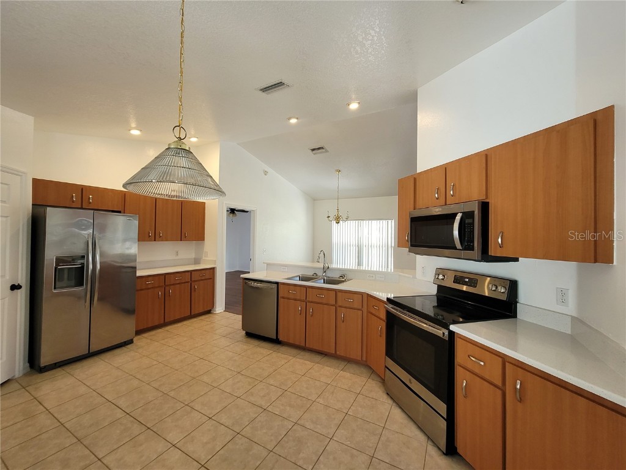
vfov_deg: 89.9
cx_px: 313
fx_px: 235
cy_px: 235
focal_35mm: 13
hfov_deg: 106.2
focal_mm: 2.2
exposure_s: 1/60
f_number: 2.2
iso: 160
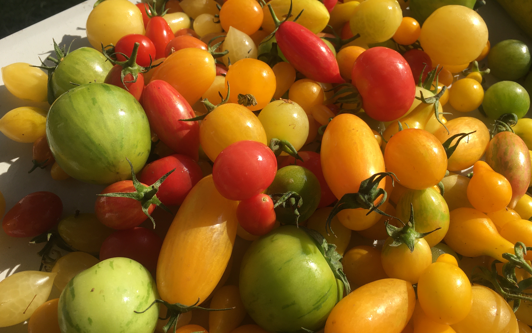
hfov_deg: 61.2
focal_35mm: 31
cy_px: 156
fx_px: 449
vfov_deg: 40.6
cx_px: 266
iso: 25
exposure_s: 1/1282
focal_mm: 4.15
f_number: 2.2
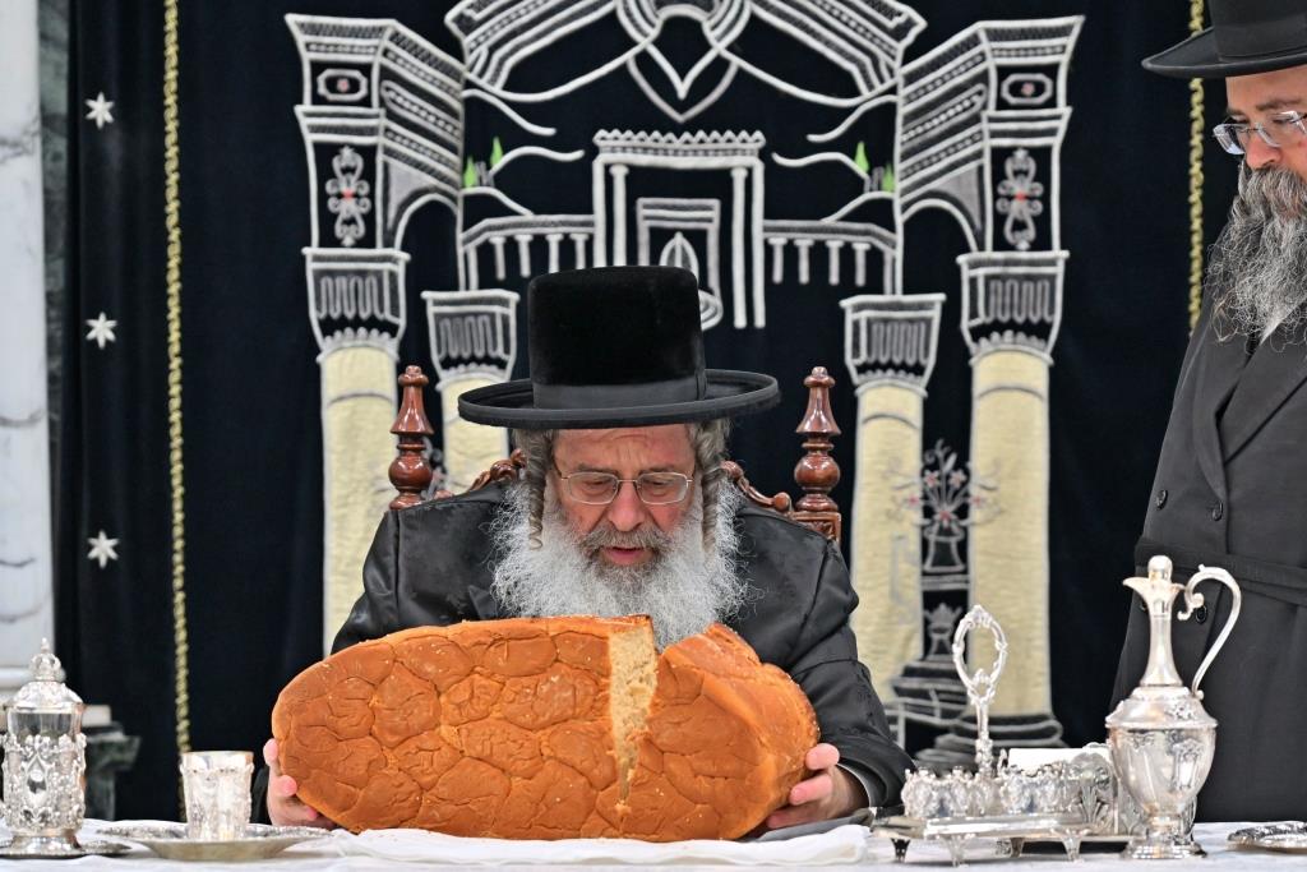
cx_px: 654
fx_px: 6535
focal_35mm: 180
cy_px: 436
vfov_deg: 7.6
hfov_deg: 11.4
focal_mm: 120
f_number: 4
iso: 800
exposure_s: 1/250
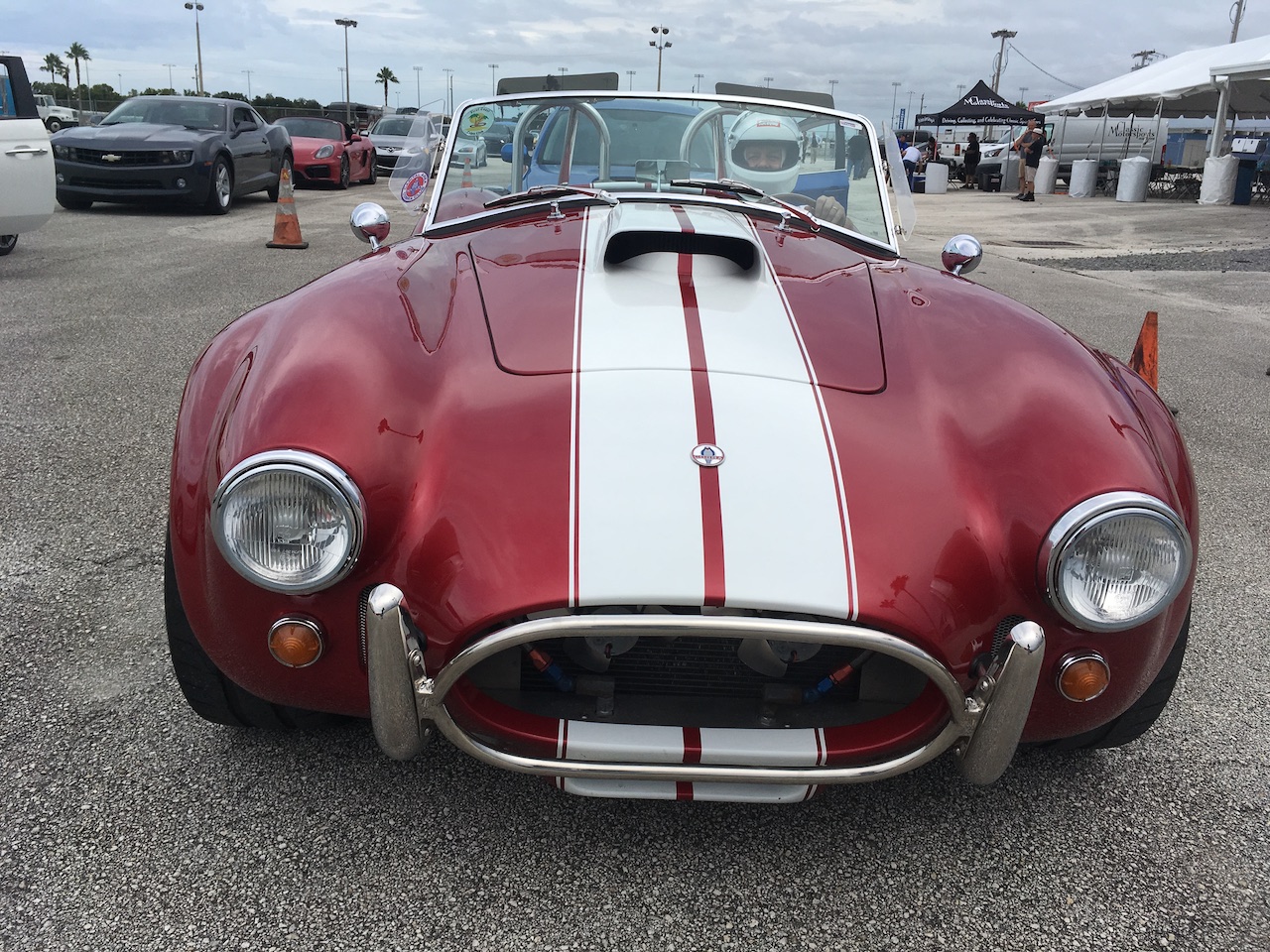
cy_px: 476
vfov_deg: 48.2
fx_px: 1064
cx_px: 635
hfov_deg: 61.7
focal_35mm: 29
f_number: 2.2
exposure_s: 1/1304
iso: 25
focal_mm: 4.15
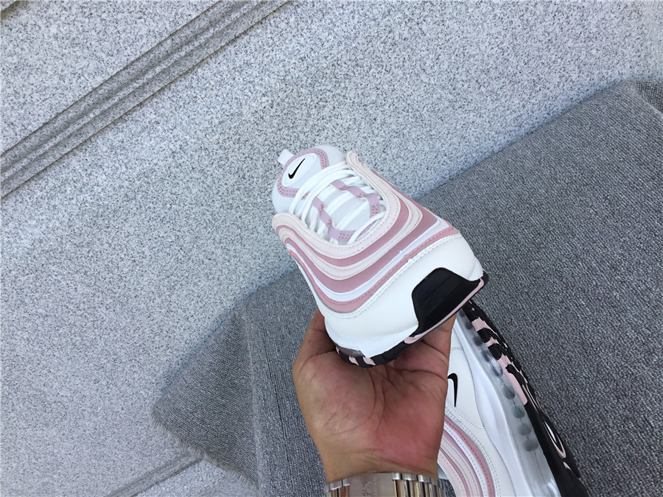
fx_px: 594
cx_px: 332
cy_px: 248
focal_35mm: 31
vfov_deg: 45.4
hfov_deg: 58.4
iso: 25
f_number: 2.4
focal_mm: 3.3
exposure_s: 1/321
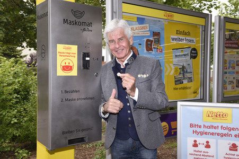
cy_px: 80
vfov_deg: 35.0
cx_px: 120
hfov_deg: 50.7
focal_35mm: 38
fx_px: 252
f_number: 8
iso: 160
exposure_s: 1/100
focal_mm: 38
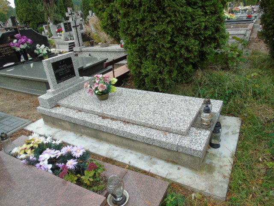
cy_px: 103
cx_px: 137
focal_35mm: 25
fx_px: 198
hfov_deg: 69.4
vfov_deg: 54.9
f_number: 3.4
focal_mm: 4.4
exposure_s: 1/125
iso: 80
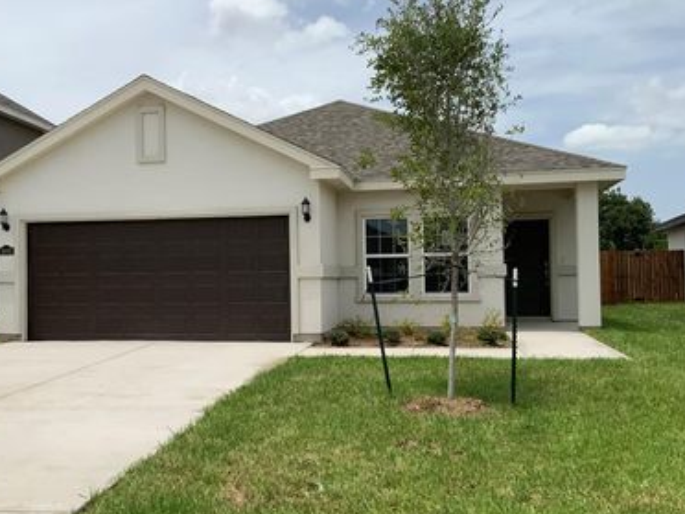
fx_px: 772
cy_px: 255
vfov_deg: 36.8
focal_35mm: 39
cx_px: 291
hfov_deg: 47.7
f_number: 1.8
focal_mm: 3
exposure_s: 1/3534
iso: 20
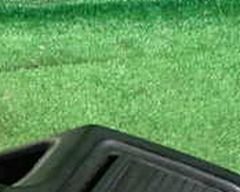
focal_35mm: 101
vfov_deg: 14.1
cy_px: 301
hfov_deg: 17.2
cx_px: -120
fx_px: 717
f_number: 2.3
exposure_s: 1/30
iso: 640
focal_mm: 5.4
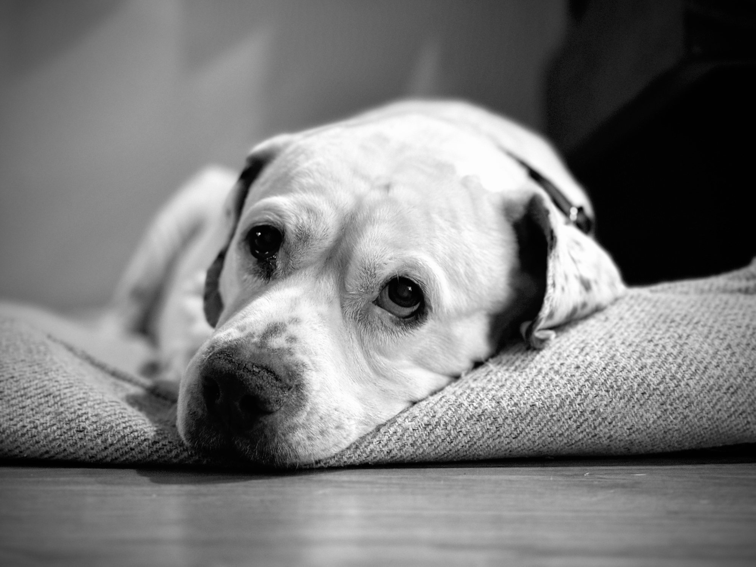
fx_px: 1048
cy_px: 284
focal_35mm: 48
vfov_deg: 30.3
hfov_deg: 39.7
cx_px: 378
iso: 800
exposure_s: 1/24
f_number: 1.78
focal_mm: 6.86
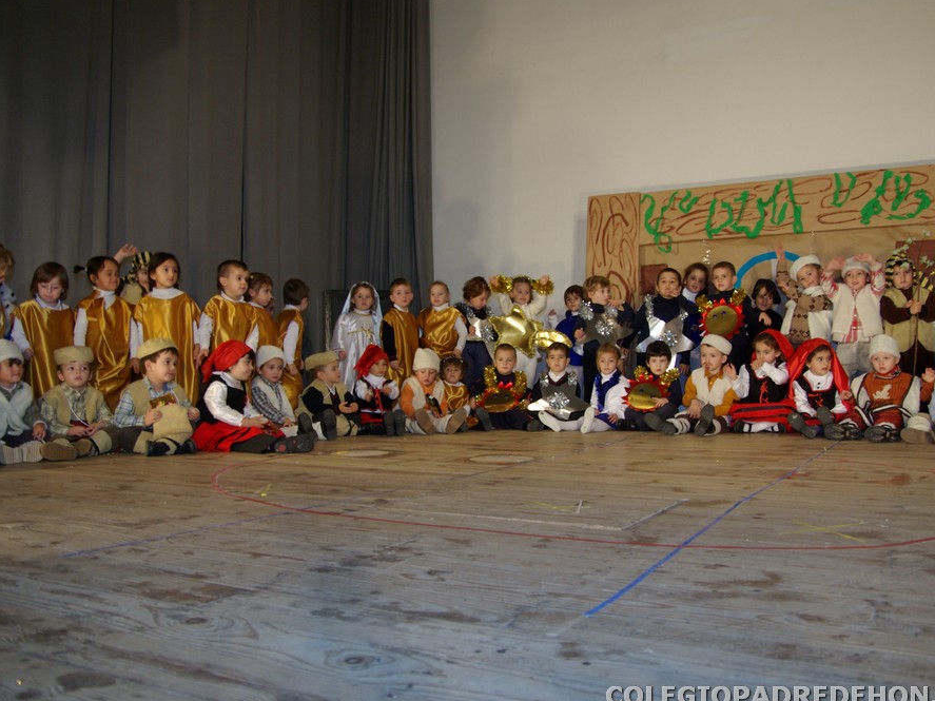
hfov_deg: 60.0
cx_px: 471
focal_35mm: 30
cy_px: 355
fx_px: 810
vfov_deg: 46.8
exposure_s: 1/45
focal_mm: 18
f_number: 4
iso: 400
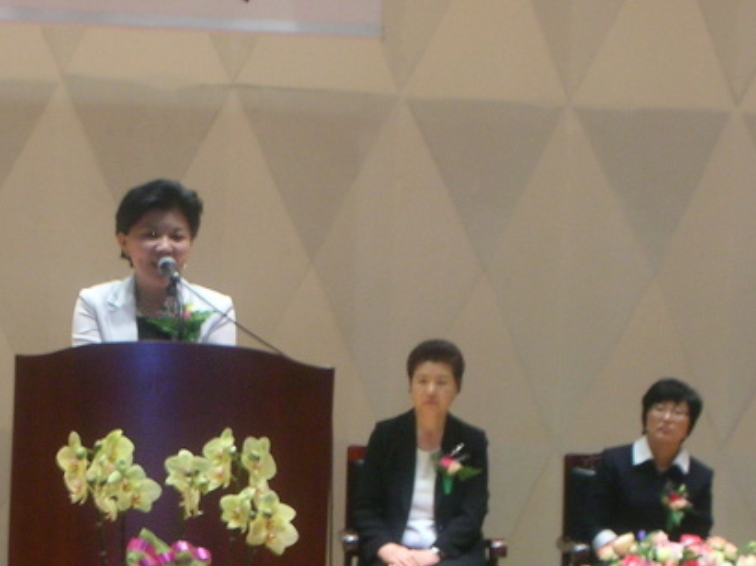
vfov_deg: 9.7
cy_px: 500
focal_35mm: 152
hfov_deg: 13.0
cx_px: 180
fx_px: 3319
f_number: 4
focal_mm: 10.1
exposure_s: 1/5.5
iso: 64
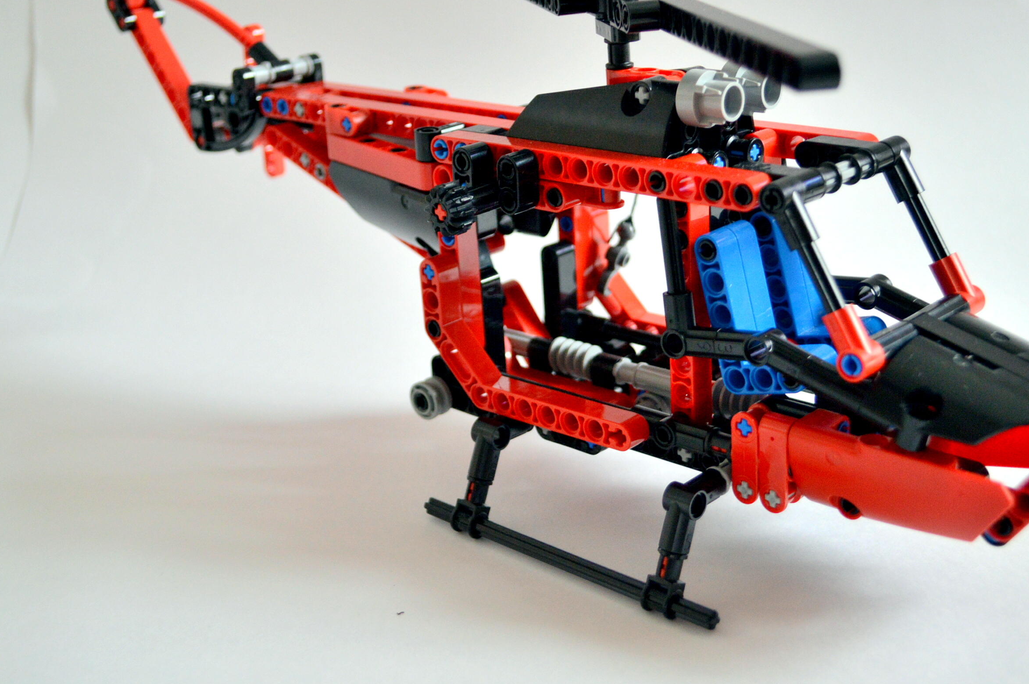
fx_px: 1428
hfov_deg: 39.6
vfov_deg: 26.9
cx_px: 565
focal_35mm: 50
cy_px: 306
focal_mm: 26
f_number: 4.2
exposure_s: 1/15
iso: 800
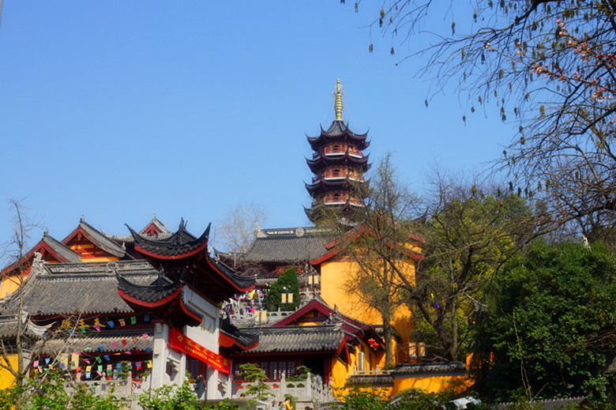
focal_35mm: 52
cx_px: 308
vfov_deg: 25.7
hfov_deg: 37.9
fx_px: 898
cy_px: 205
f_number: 13
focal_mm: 35
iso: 100
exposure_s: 1/160
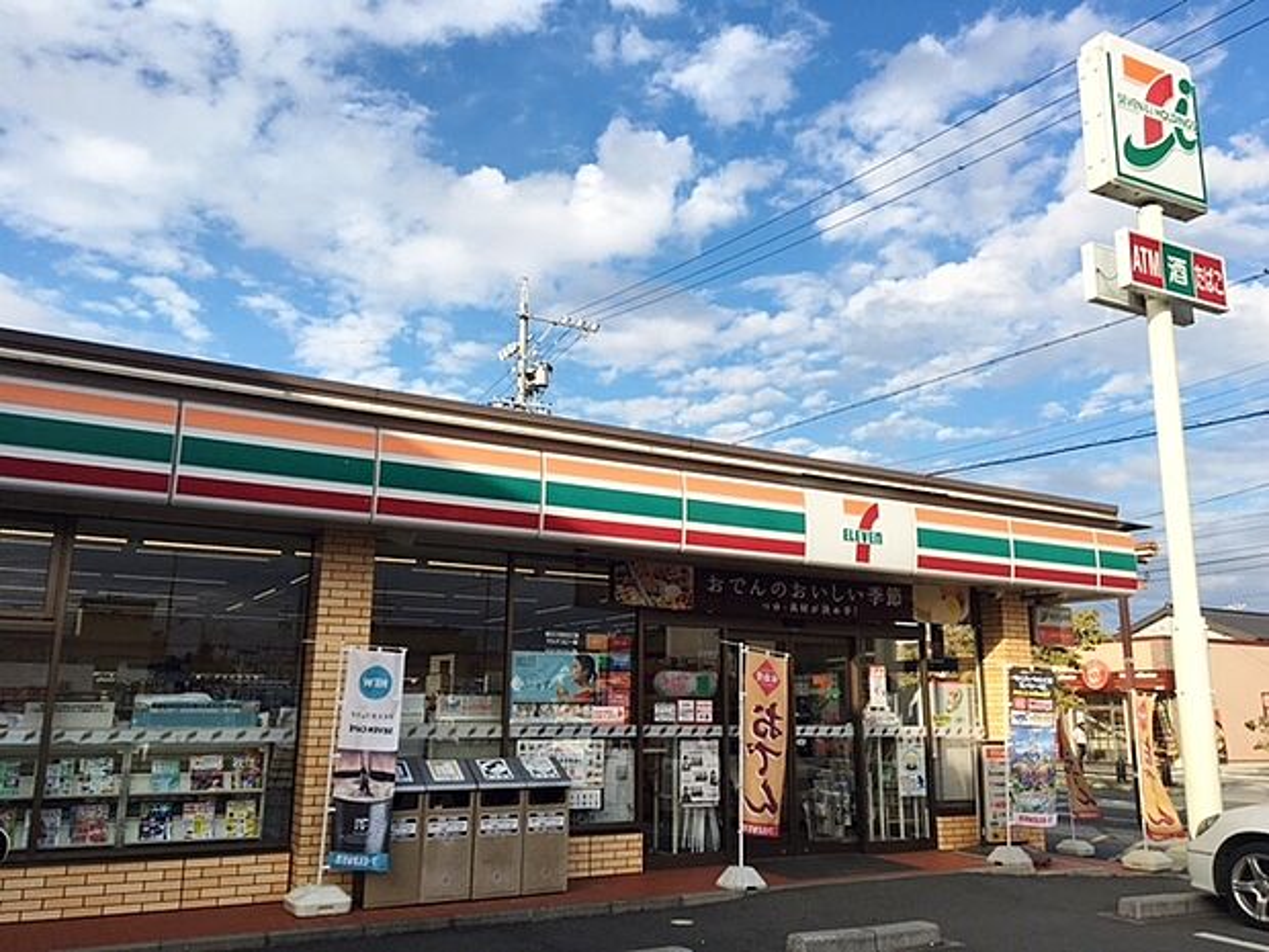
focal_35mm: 29
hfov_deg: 61.7
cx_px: 634
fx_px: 1063
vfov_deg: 48.2
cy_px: 476
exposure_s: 1/1304
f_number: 2.2
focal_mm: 4.15
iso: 25
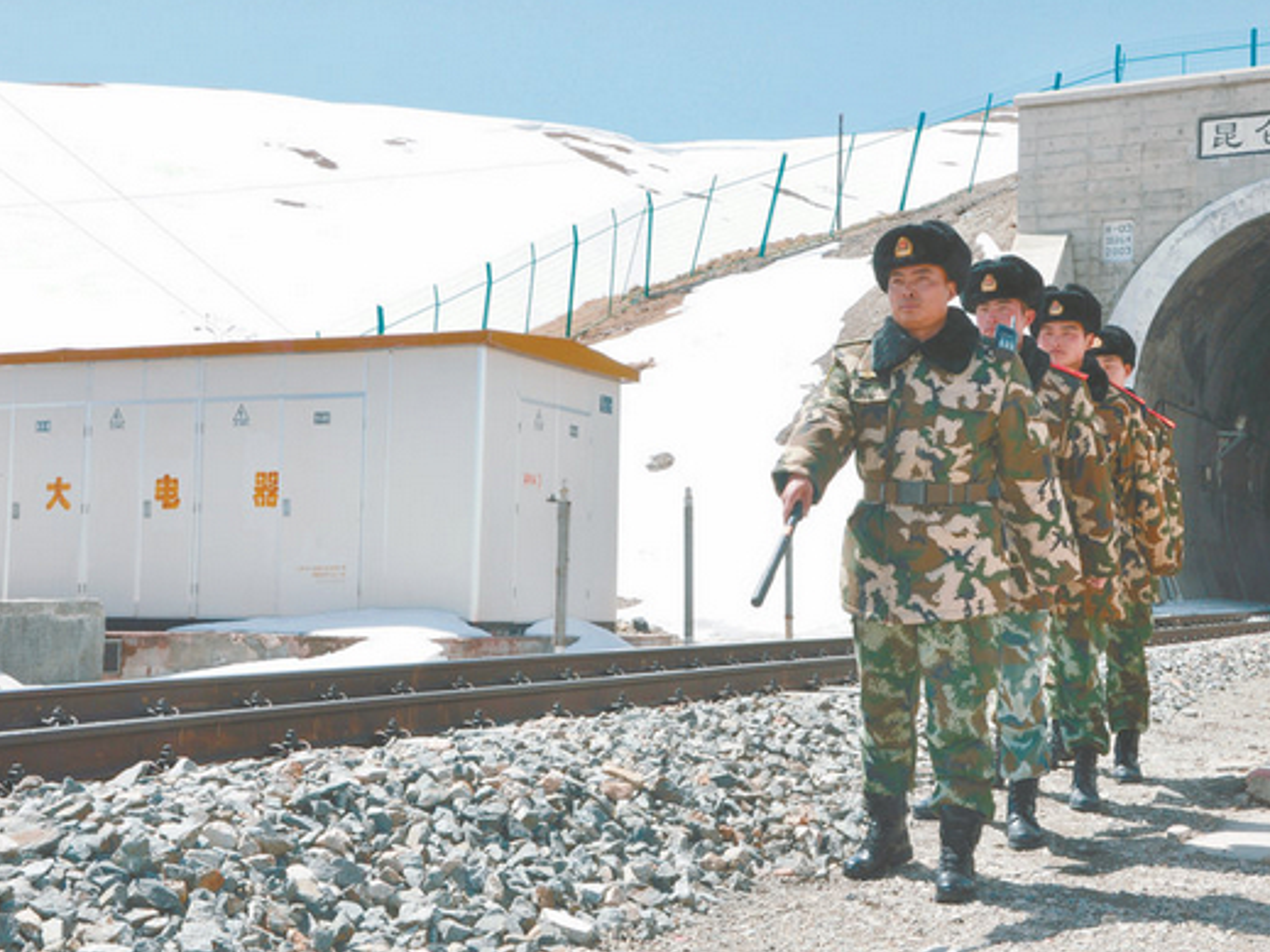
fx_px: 1834
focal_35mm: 50
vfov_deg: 29.1
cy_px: 478
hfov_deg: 38.1
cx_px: 727
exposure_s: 1/200
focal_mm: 30
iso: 200
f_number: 16
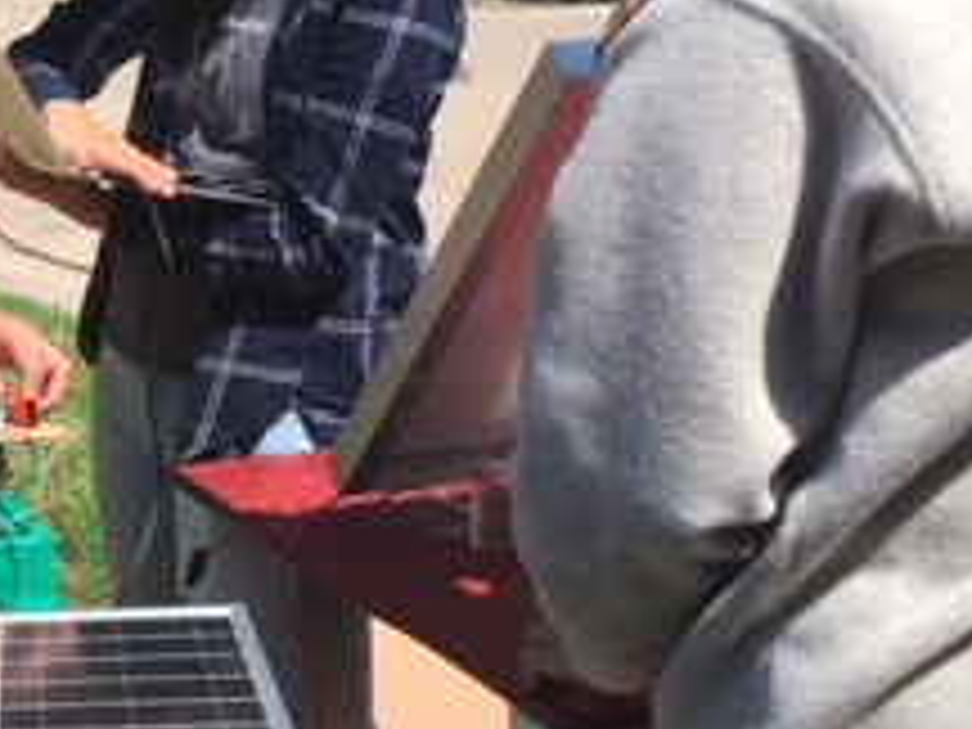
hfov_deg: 22.3
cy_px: 274
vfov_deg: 17.1
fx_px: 2415
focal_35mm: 86
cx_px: 122
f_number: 2.2
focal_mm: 4.15
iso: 25
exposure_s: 1/1603
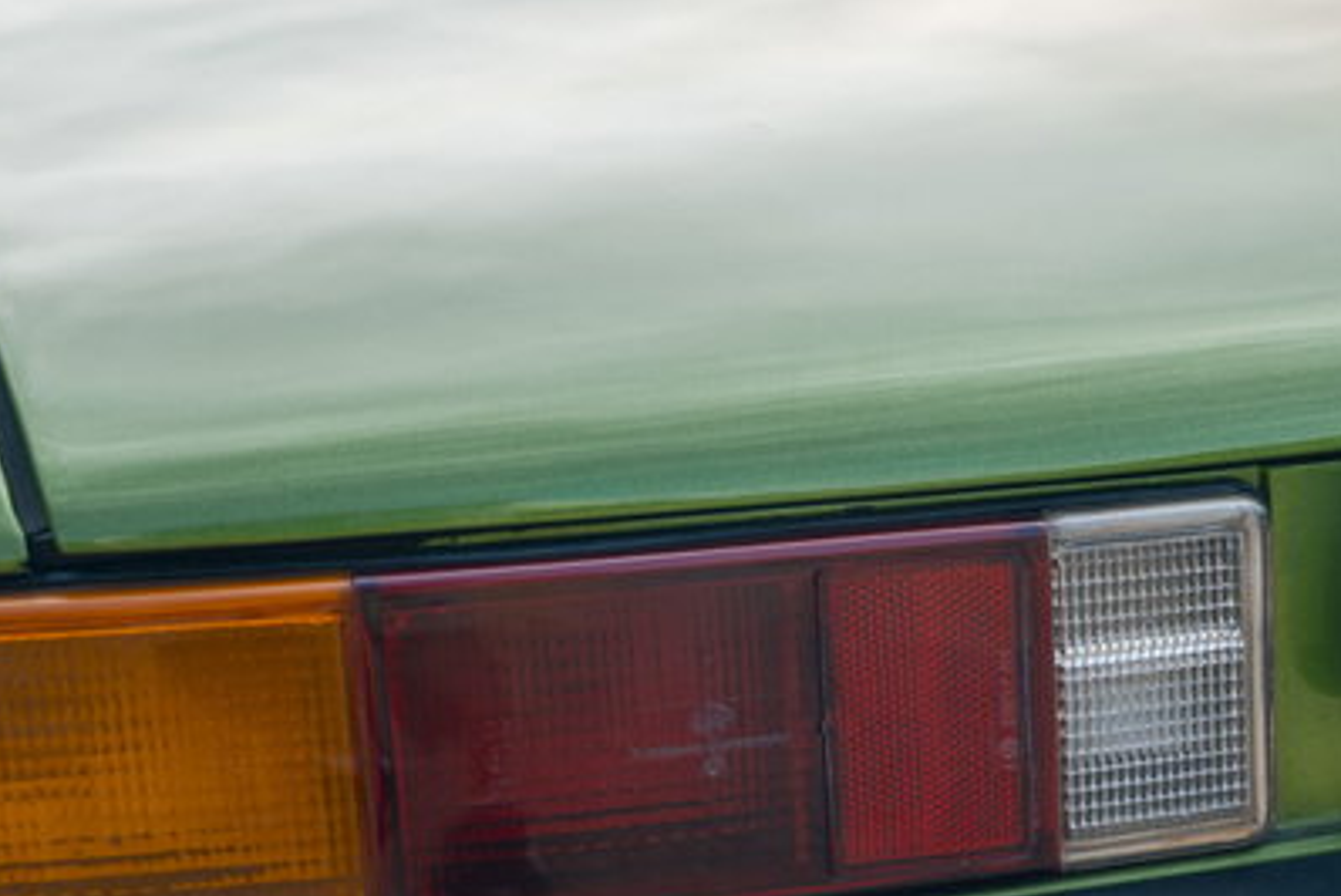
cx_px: 1631
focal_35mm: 90
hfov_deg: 21.0
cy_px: 605
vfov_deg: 15.2
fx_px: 3355
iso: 100
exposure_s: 1/200
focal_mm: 35
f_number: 2.8
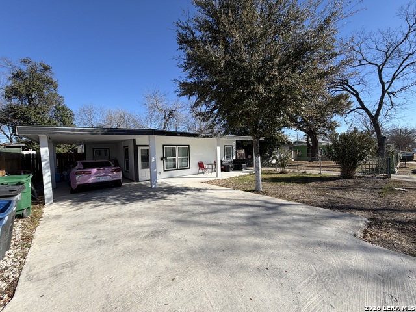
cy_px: 156
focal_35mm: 14
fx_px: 168
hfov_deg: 102.1
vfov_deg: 85.7
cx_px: 208
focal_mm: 2.22
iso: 25
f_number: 2.2
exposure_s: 1/770
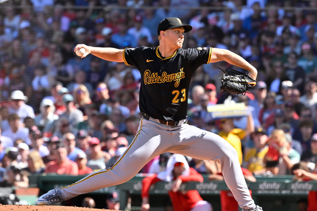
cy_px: 113
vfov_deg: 3.5
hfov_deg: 5.2
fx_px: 3496
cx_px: 175
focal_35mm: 397
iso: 1250
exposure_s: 1/2500
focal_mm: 360
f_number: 6.3
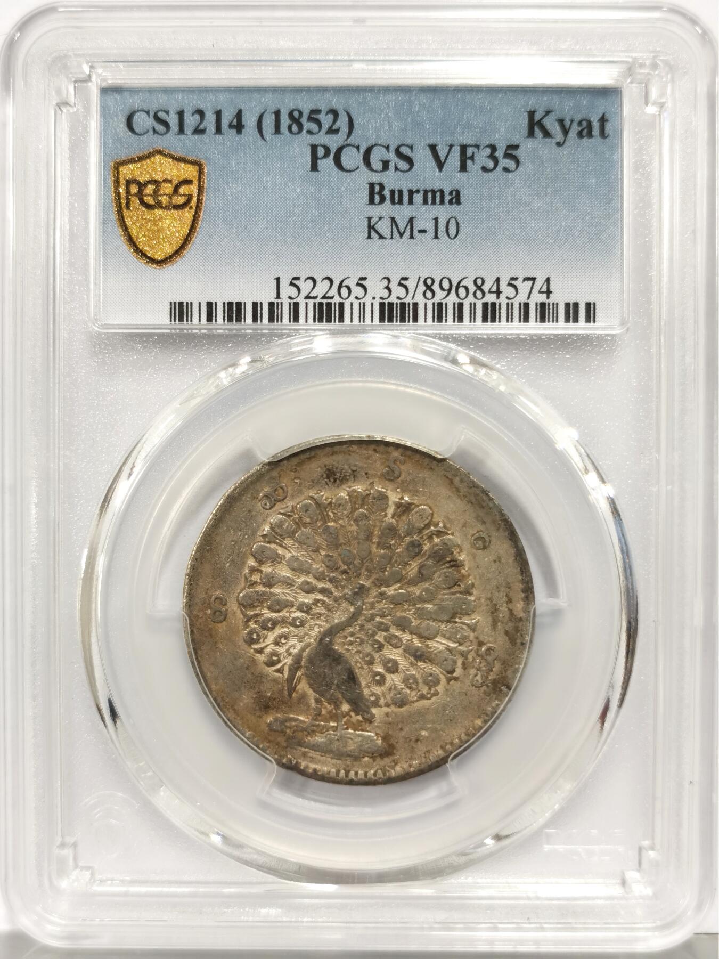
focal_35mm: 54
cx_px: 360
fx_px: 1495
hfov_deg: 27.0
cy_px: 480
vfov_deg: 35.5
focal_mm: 5.56
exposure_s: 1/100
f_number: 16
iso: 125
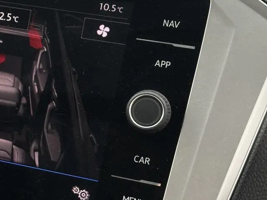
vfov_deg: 13.6
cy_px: 94
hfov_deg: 17.4
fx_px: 841
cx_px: -35
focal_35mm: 109
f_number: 1.78
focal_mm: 6.86
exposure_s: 1/121
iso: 40
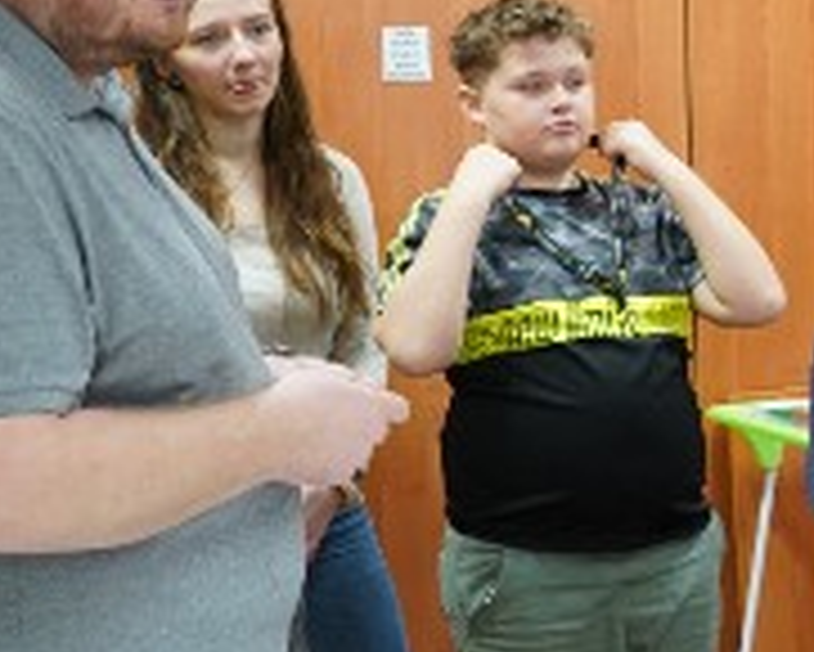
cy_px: 214
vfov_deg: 13.3
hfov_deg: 14.0
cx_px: 1619
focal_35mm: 116
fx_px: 2796
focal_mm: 28
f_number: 3.5
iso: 1600
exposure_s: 1/160
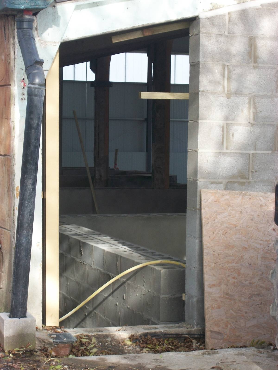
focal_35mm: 96
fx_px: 1028
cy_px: 185
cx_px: 139
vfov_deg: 20.4
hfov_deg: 15.4
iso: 80
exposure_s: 1/60
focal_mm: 17.1
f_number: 5.2
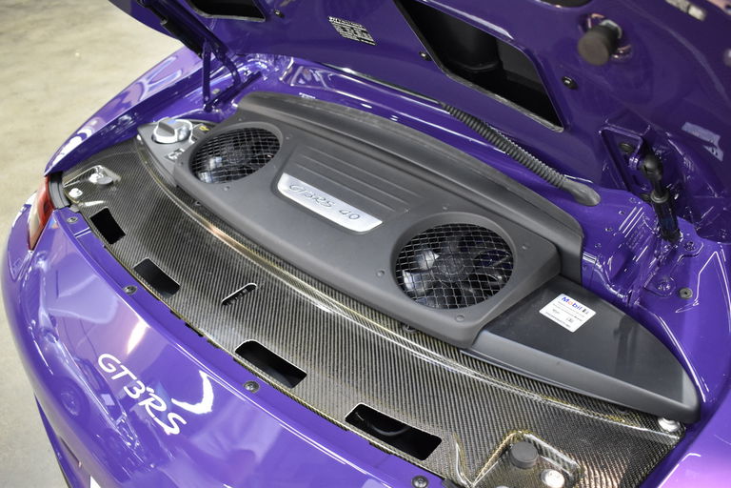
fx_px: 700
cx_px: 366
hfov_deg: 55.1
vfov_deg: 38.4
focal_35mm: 34
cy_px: 244
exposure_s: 1/40
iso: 1800
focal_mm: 23
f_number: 3.8
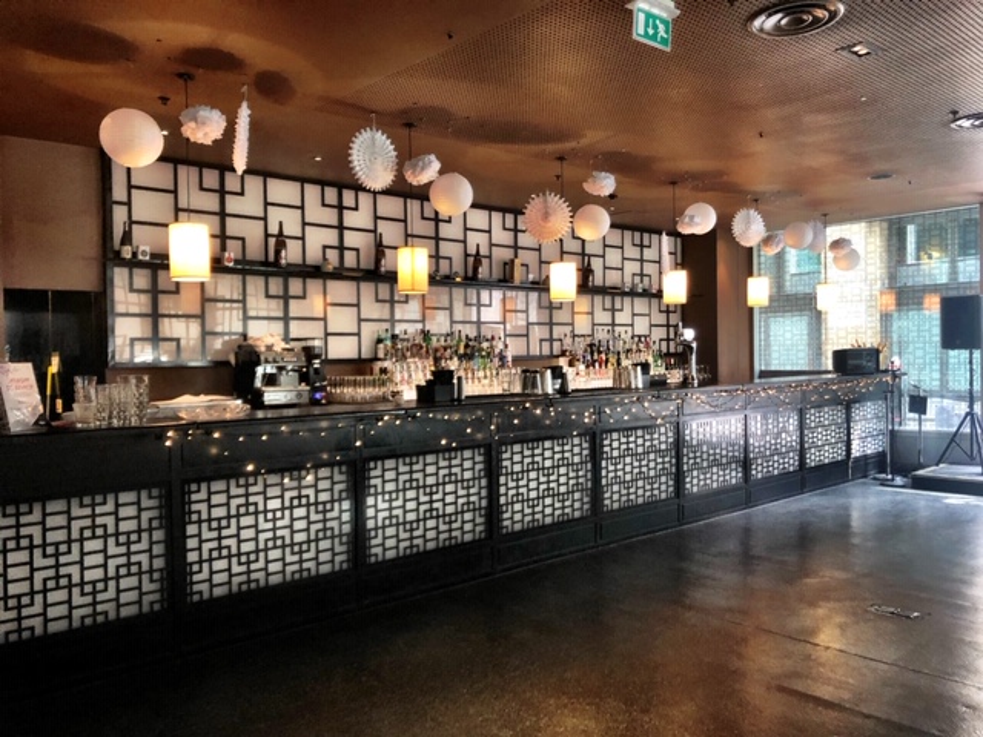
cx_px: 492
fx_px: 795
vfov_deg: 49.7
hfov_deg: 63.4
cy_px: 368
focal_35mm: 28
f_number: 1.8
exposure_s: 1/25
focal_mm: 3.99
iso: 40
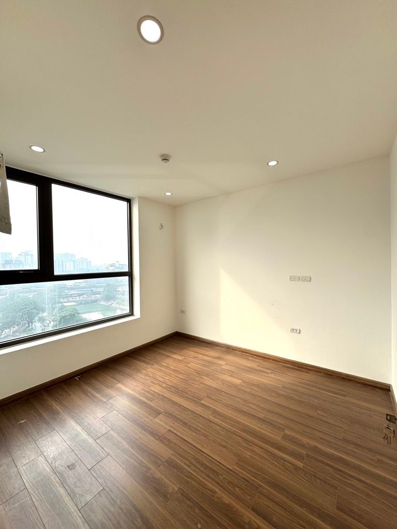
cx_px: 198
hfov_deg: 85.7
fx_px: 214
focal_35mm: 14
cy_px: 264
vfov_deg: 102.1
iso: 40
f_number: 2.2
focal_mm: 2.22
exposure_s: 1/488
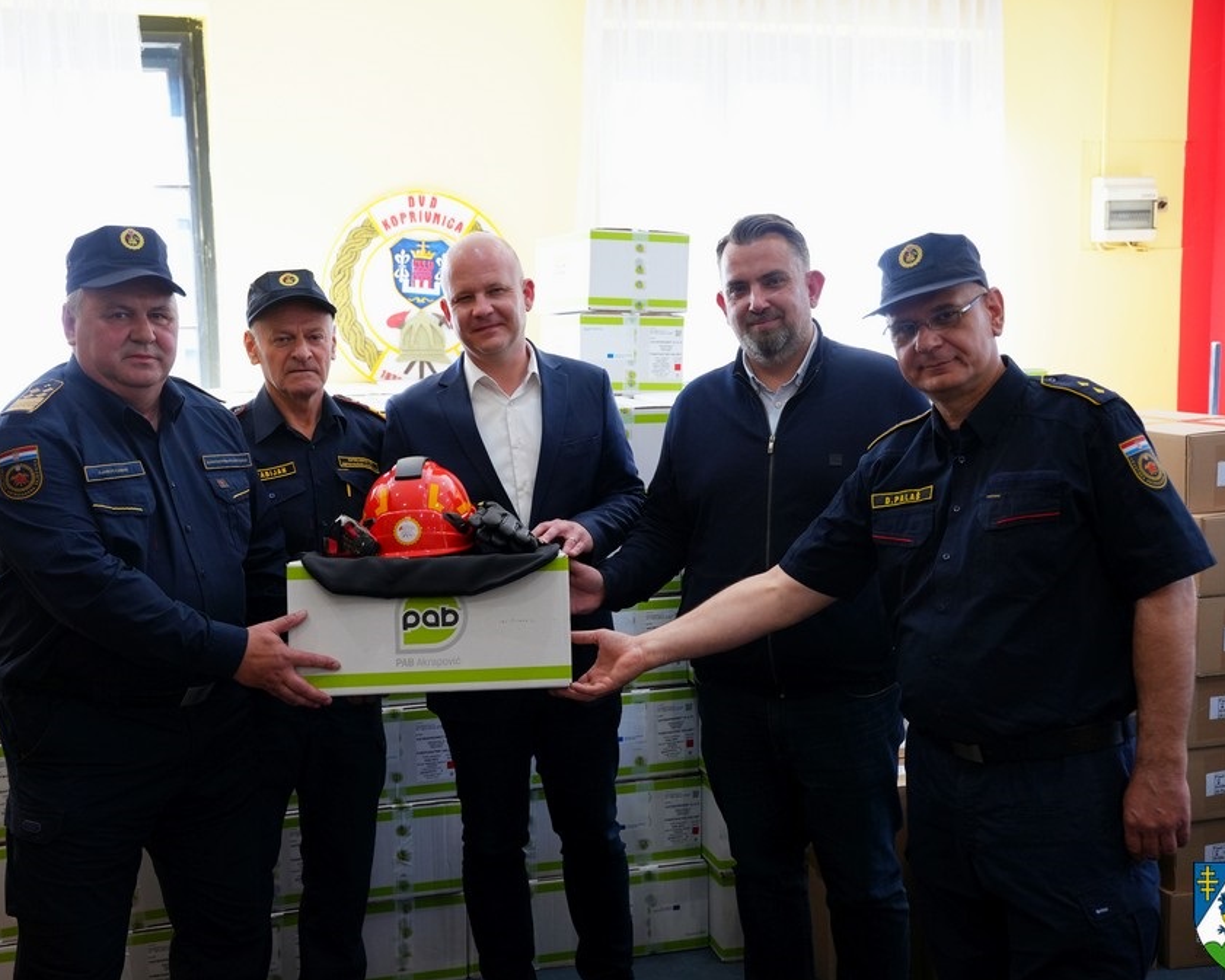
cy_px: 489
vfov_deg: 36.7
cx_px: 554
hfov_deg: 44.9
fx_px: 1479
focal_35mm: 41
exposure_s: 1/160
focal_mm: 35.7
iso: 1250
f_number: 4
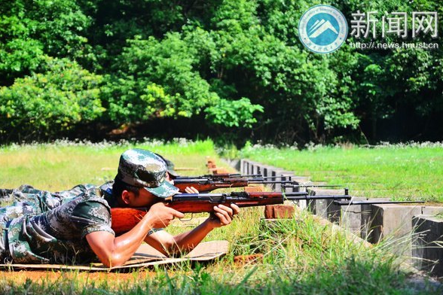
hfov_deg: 17.9
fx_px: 1409
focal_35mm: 115
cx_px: 223
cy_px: 149
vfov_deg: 12.0
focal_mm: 75
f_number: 5.3
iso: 200
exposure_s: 1/500
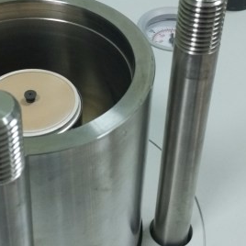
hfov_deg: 22.7
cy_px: 48
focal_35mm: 76
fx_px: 611
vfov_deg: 22.4
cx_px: 105
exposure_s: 1/50
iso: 300
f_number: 2
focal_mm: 4.12
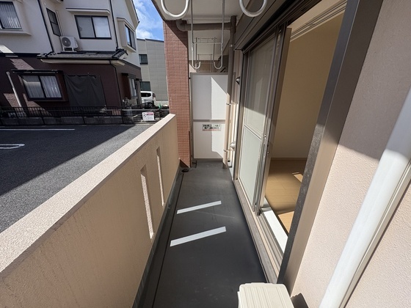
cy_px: 154
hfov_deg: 102.1
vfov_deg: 85.7
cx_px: 206
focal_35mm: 14
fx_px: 166
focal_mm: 2.22
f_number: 2.2
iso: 50
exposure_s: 1/1477
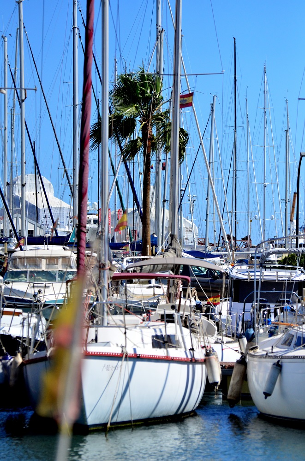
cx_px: 152
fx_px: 2338
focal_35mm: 183
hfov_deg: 7.5
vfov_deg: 11.3
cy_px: 230
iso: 900
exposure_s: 1/8000
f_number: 4.8
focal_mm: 122
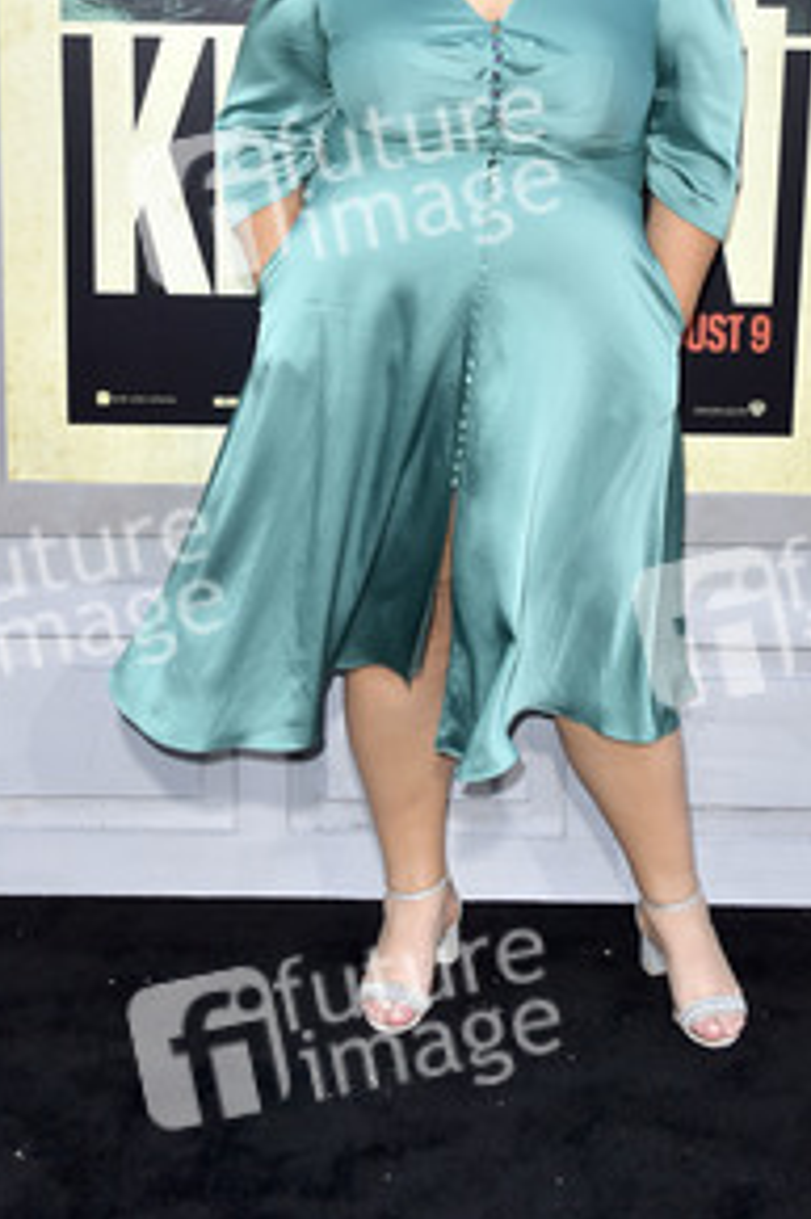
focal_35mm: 58
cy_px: 399
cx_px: 469
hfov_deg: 23.3
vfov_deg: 34.2
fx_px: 1962
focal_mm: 42
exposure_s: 1/250
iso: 320
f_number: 7.1
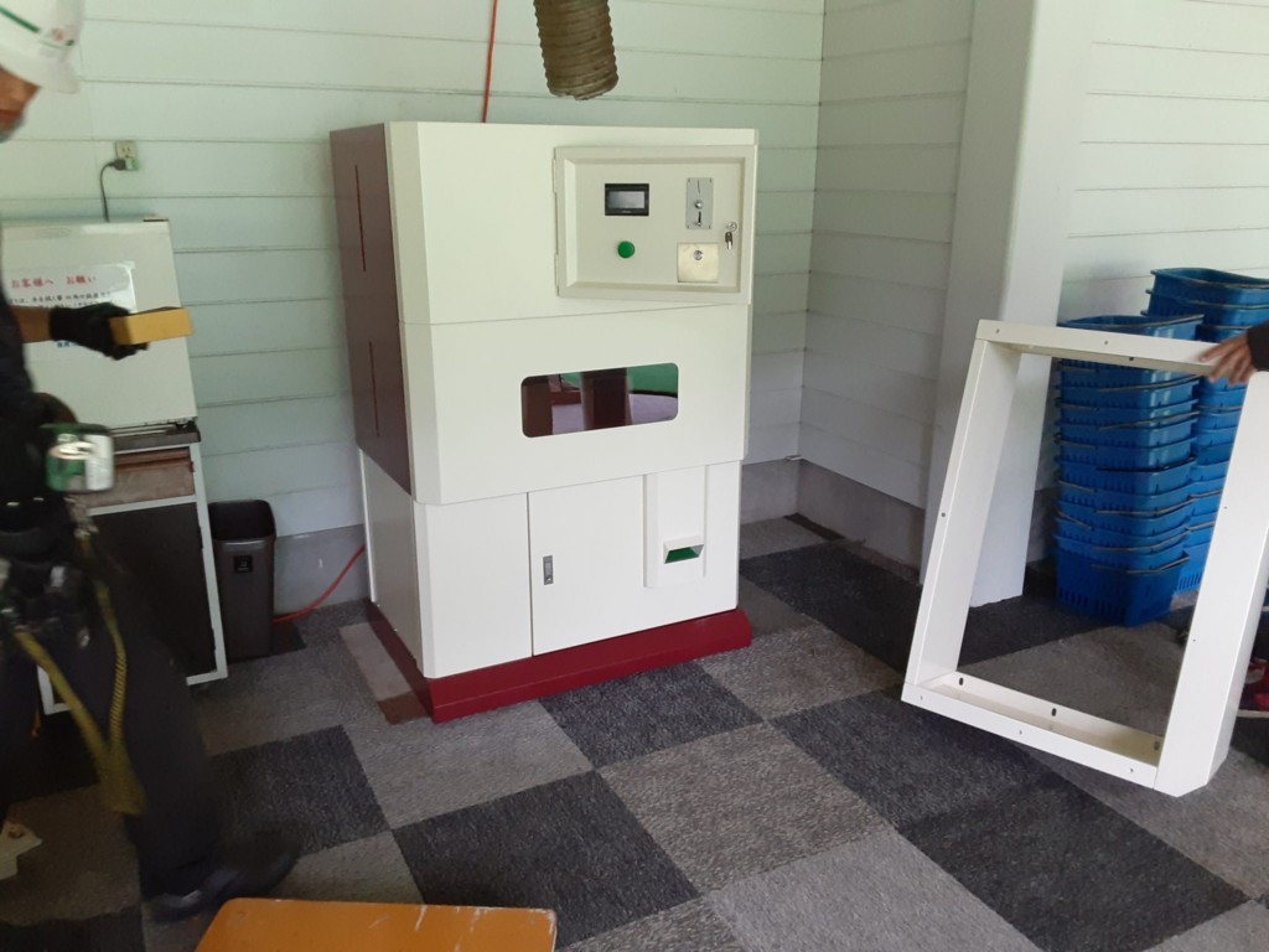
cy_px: 476
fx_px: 990
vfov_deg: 51.4
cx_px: 634
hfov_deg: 65.3
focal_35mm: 27
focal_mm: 2.91
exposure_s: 1/50
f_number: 1.9
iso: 250
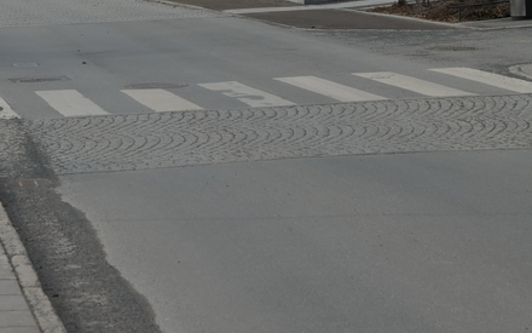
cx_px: 187
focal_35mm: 111
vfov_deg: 11.5
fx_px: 1609
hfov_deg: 18.7
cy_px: -101
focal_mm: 50
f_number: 7.1
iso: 100
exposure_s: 1/250
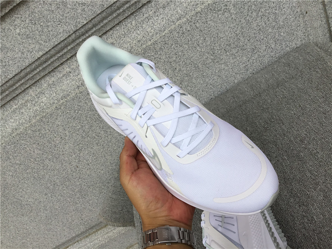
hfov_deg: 58.4
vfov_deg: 45.4
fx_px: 297
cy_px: 124
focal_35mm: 31
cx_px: 166
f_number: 2.4
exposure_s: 1/227
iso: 25
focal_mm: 3.3
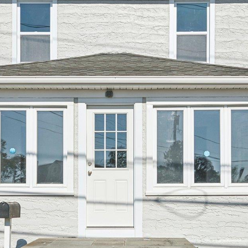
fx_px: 494
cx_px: 122
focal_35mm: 61
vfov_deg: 27.8
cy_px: 180
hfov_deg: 28.2
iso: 125
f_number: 8
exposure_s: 1/800
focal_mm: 22
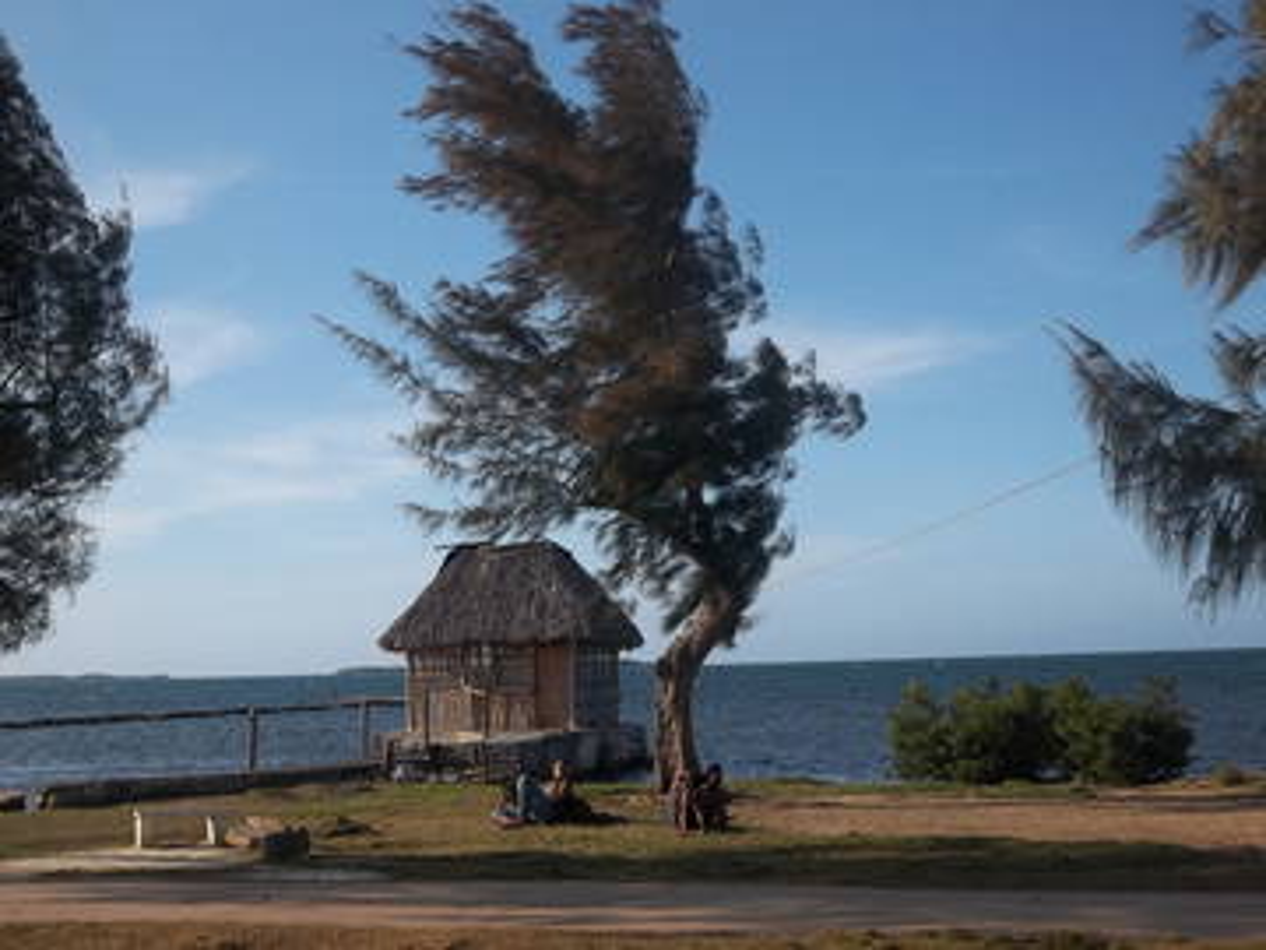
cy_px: 475
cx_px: 633
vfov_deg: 28.0
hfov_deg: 36.8
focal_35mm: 52
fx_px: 1902
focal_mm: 9.3
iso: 80
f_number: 5
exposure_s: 1/640
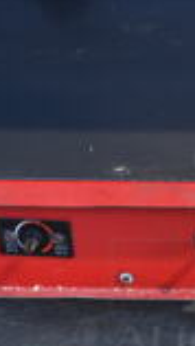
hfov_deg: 10.5
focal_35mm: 109
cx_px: 342
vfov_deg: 19.5
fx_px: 1001
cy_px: 247
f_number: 3.5
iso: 1100
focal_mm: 18
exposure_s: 1/30
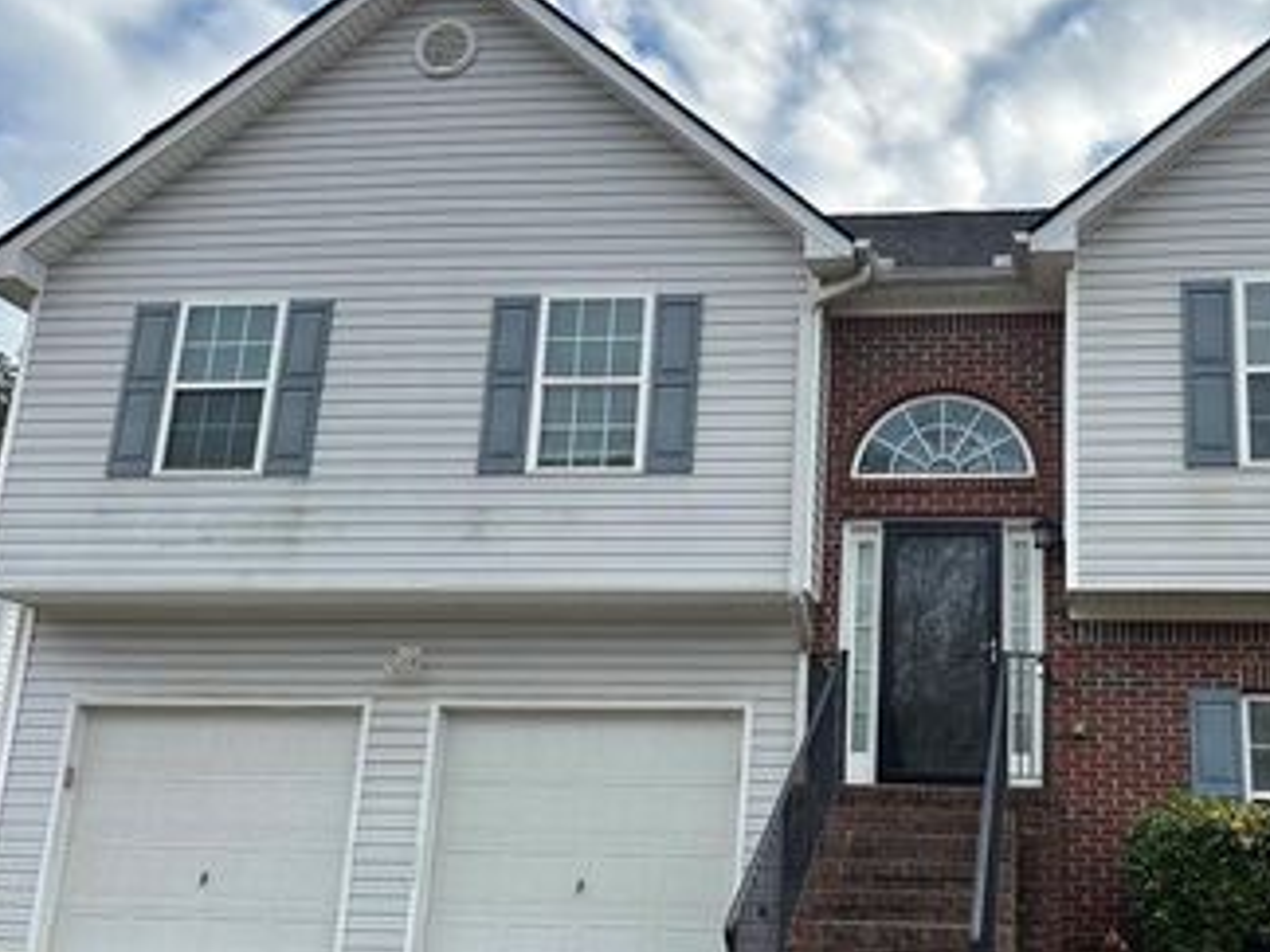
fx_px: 1357
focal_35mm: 37
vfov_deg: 38.5
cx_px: 894
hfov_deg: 48.9
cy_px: 562
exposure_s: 1/1639
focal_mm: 6.86
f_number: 1.78
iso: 80
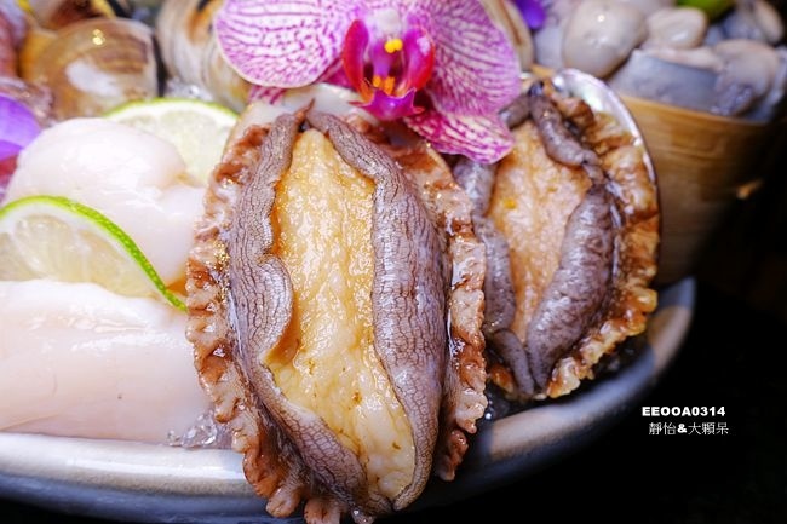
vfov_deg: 53.1
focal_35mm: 24
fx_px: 525
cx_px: 394
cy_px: 262
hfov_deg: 73.8
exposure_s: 1/80
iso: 125
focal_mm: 8.8
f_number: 4
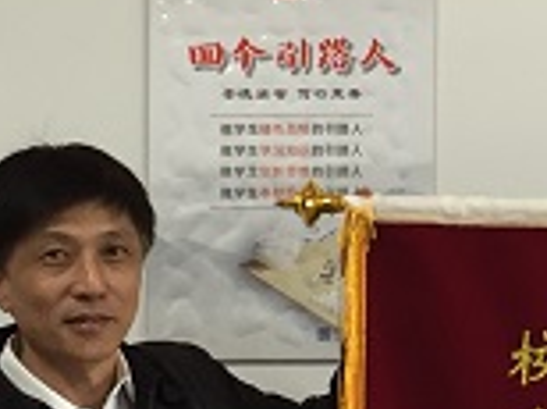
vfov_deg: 11.2
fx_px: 2083
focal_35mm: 132
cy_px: 201
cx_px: 543
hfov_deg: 14.7
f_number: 2.2
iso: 100
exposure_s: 1/33
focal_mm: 4.15
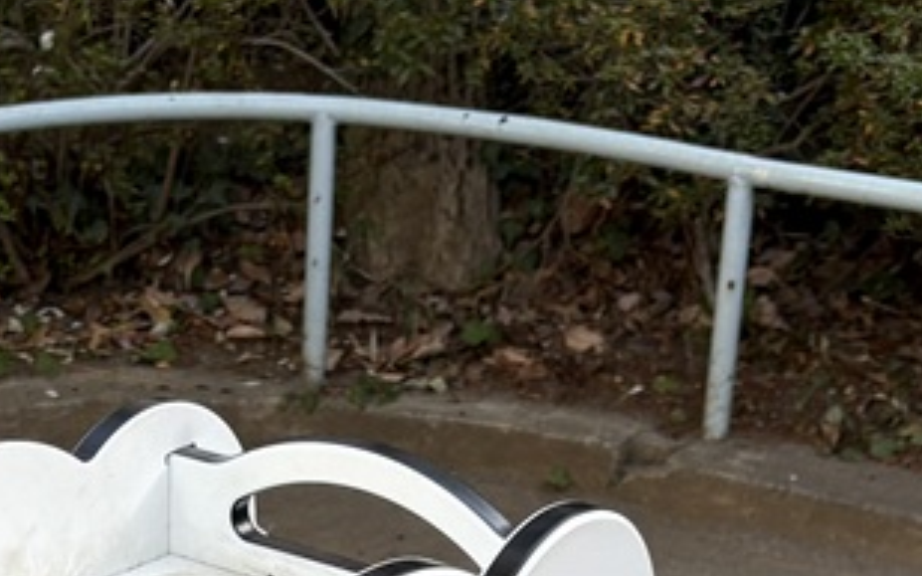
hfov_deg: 19.2
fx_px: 2688
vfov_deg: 11.2
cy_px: 1110
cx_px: 122
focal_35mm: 107
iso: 50
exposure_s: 1/386
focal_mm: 5.96
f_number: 1.6
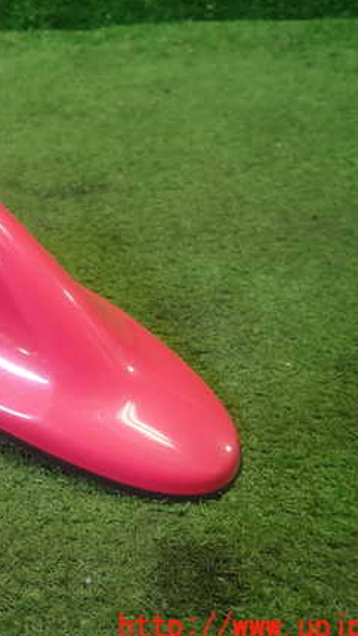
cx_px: 9
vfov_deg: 52.8
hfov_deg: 29.4
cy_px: 314
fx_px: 641
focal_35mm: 38
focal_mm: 4.5
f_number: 2
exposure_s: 1/60
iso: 125
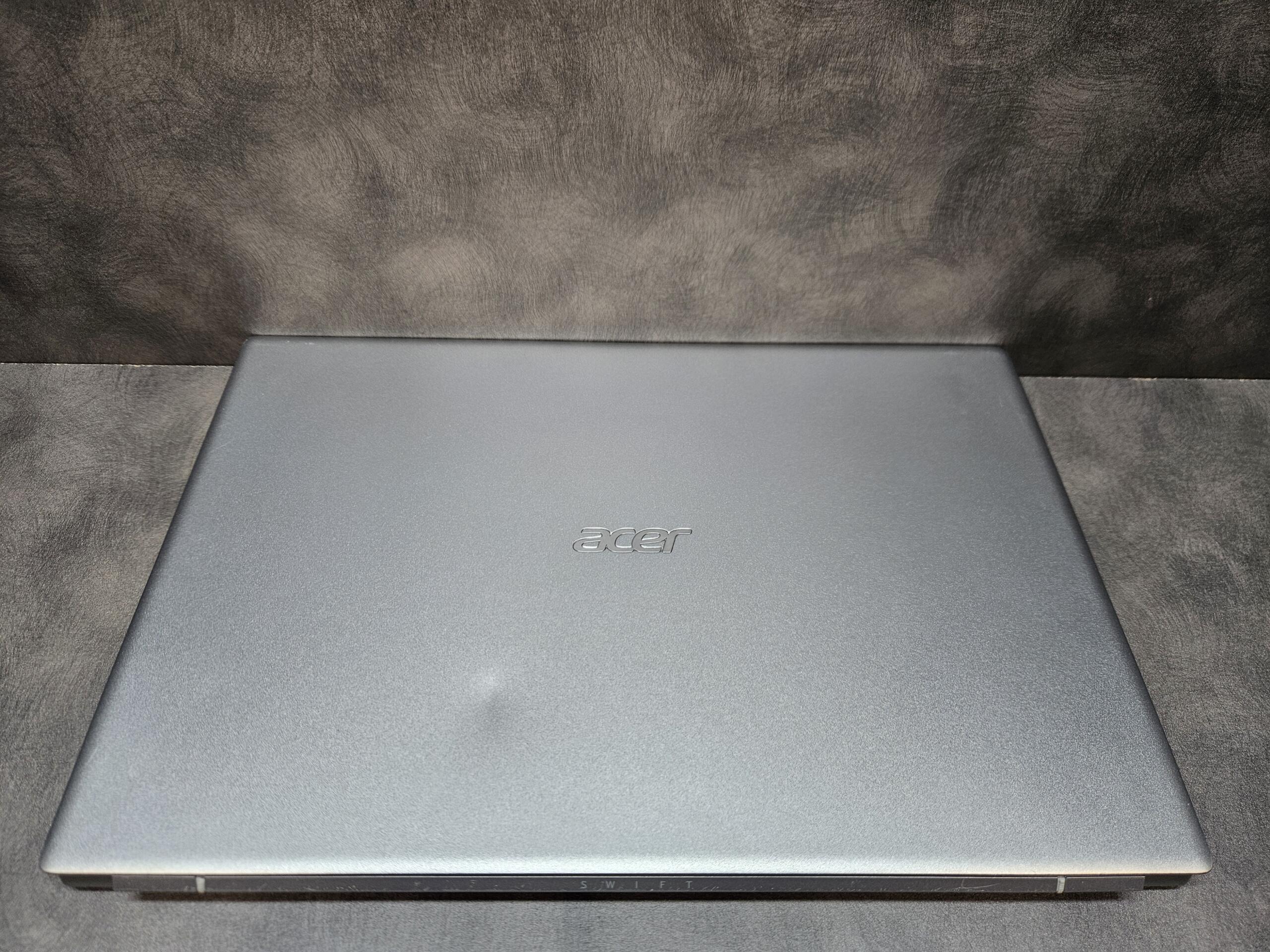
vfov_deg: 58.9
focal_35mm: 23
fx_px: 844
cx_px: 635
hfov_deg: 73.9
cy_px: 476
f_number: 1.8
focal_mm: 5.4
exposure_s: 1/100
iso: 64
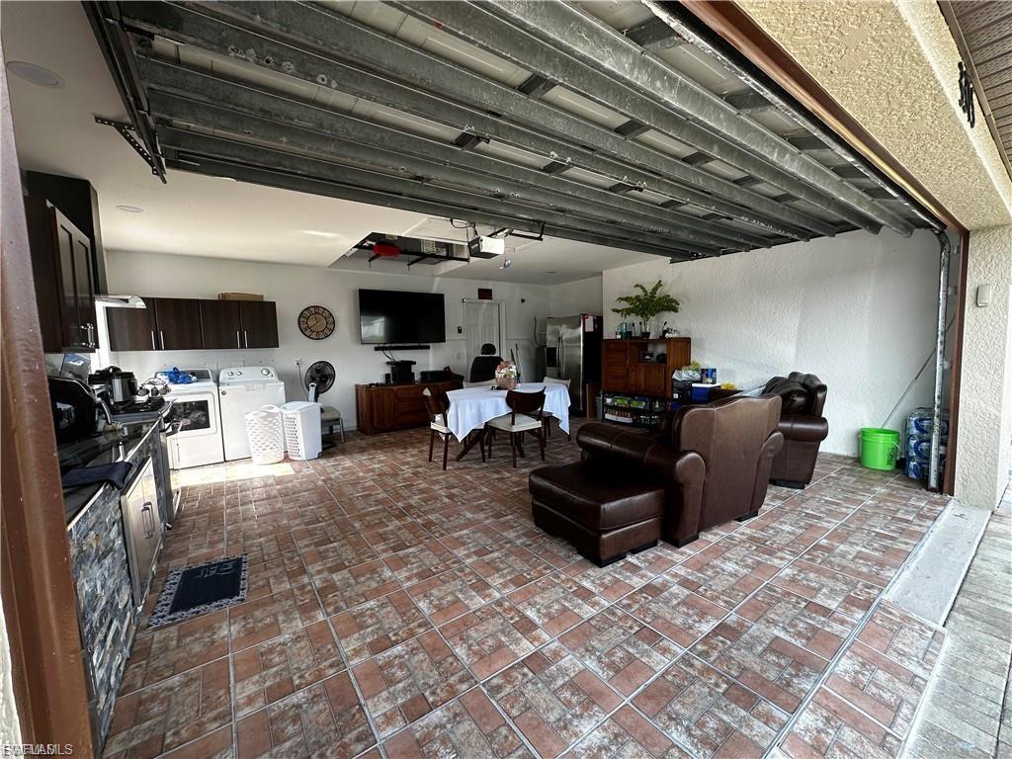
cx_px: 506
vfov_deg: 85.7
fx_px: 409
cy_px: 380
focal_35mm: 14
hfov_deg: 102.1
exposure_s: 1/129
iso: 40
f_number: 2.2
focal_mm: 2.22
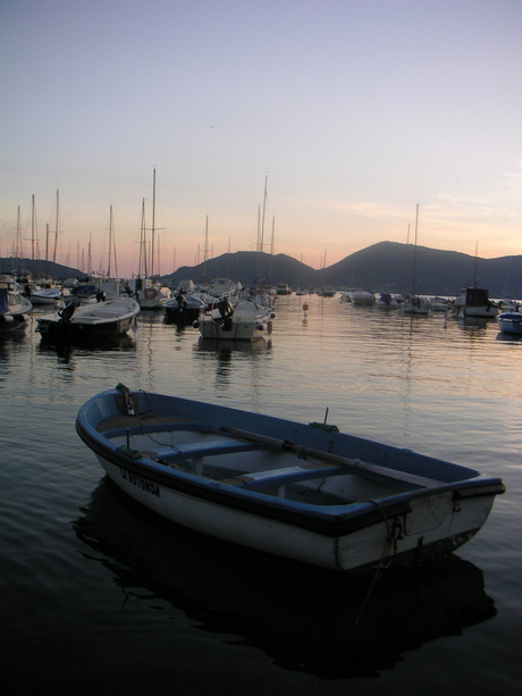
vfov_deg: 50.1
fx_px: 744
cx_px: 261
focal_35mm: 37
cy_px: 348
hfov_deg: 38.7
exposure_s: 1/180
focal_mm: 5.7
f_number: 2.8
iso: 50
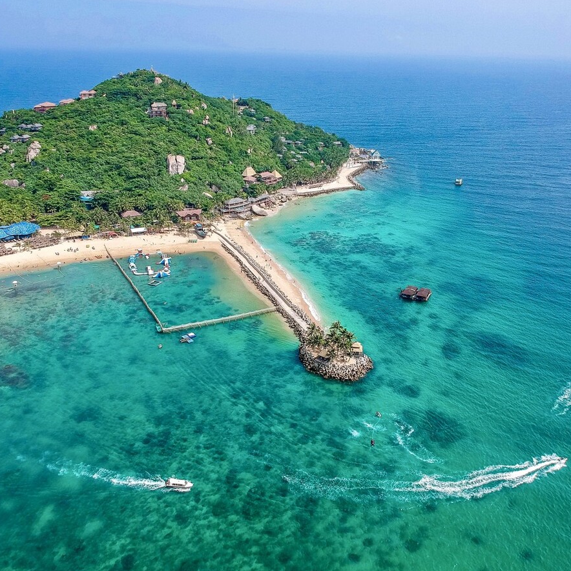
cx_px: 300
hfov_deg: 54.0
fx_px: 560
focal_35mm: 30
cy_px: 288
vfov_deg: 54.0
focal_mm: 4.49
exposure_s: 1/1000
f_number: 2.6
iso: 100
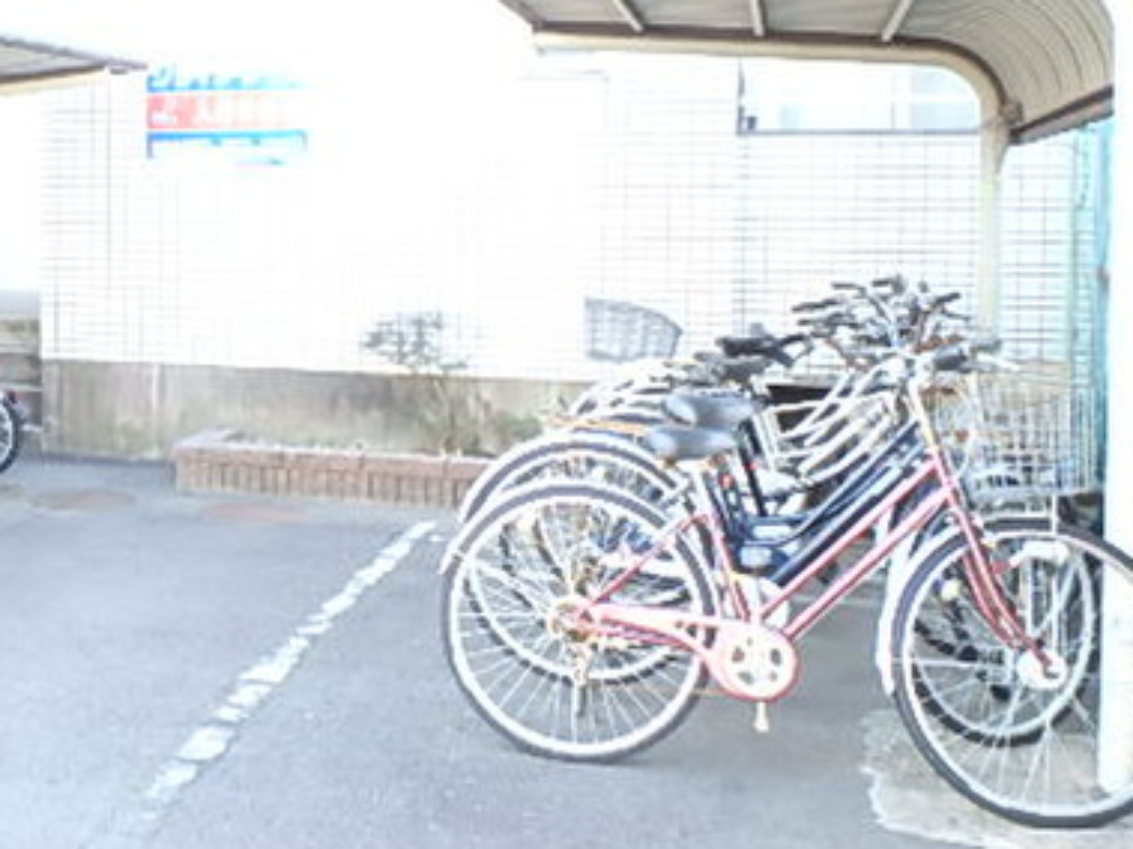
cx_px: 182
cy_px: 312
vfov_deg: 30.1
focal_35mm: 48
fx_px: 1571
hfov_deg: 37.8
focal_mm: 4.7
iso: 250
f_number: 4.3
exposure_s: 1/30
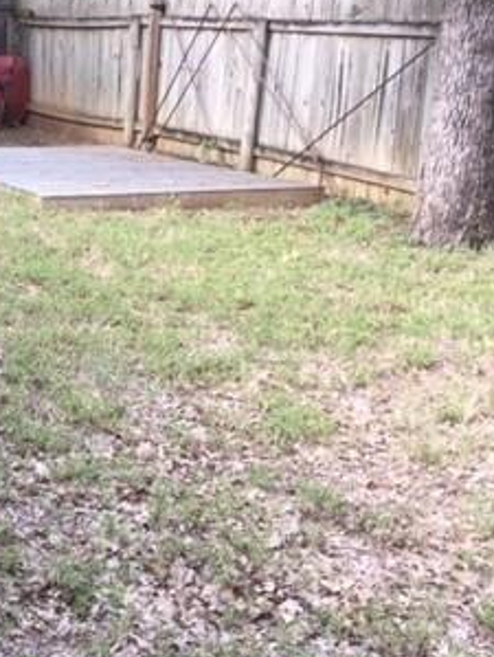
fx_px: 1177
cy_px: 338
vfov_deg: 31.2
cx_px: -31
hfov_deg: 22.5
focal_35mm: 62
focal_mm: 4.15
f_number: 2.2
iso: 32
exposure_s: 1/60
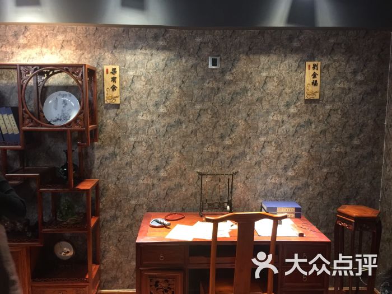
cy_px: 147
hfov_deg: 61.7
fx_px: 328
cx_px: 196
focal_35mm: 29
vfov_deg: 48.2
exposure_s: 1/17
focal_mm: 4.15
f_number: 2.2
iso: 125
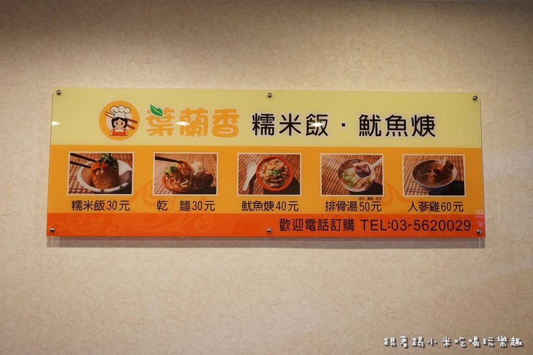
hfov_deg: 53.1
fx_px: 533
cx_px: 266
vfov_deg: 36.9
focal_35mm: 36
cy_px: 178
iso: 2000
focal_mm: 24
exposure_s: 1/160
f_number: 4.5
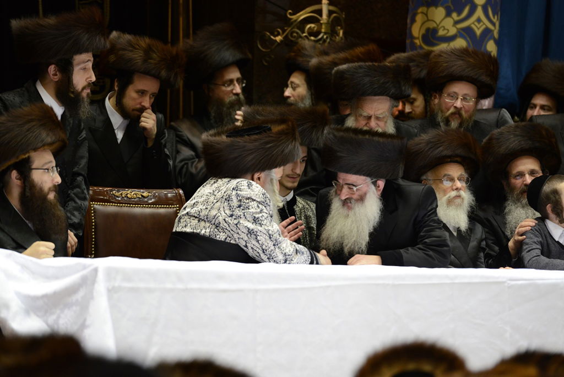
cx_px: 282
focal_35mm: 200
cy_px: 188
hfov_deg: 10.3
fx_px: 3135
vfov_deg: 6.9
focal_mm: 200
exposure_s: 1/80
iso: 1600
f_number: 3.5
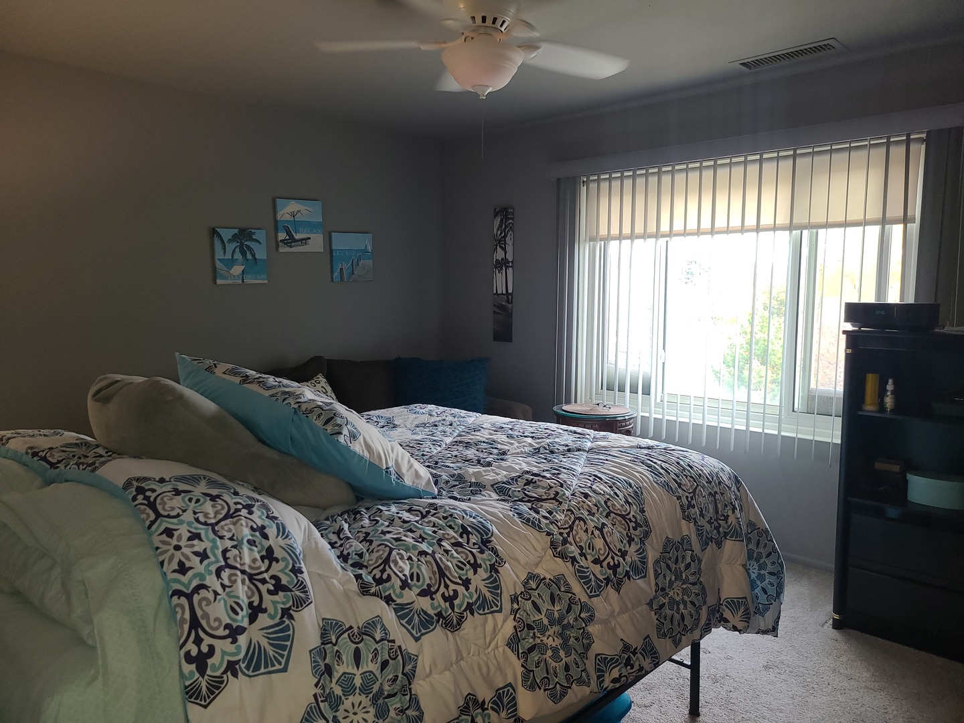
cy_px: 362
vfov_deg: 53.1
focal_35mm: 26
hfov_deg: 67.3
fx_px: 724
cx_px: 482
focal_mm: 5.4
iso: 64
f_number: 1.8
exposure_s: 1/60
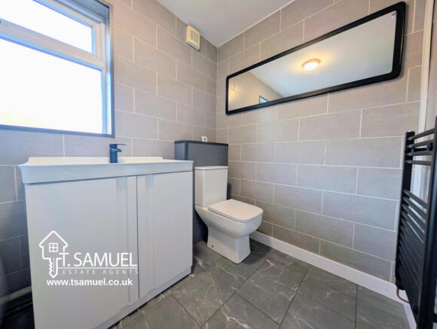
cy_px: 164
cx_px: 218
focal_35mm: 12
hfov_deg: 110.4
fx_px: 152
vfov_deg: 94.7
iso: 33
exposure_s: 1/34.9
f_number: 1.95
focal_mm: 2.23
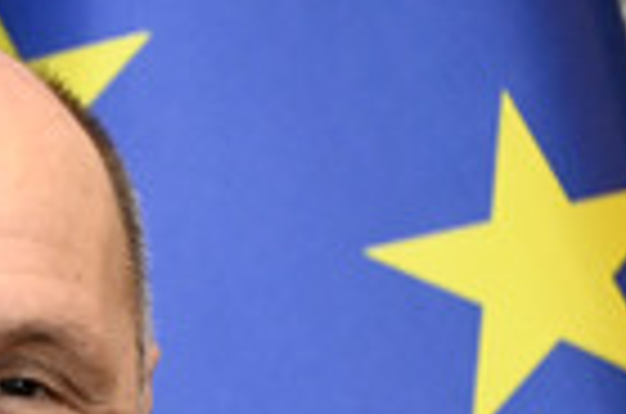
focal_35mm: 651
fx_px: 11294
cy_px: 558
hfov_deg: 3.2
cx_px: -381
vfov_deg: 2.1
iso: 6400
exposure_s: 1/250
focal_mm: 200
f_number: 5.6
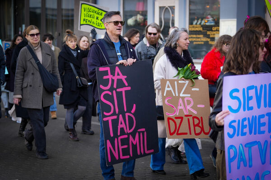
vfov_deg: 13.0
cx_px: 136
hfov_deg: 19.5
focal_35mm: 105
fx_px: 790
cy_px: 90
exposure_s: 1/400
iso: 320
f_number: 2.8
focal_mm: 70
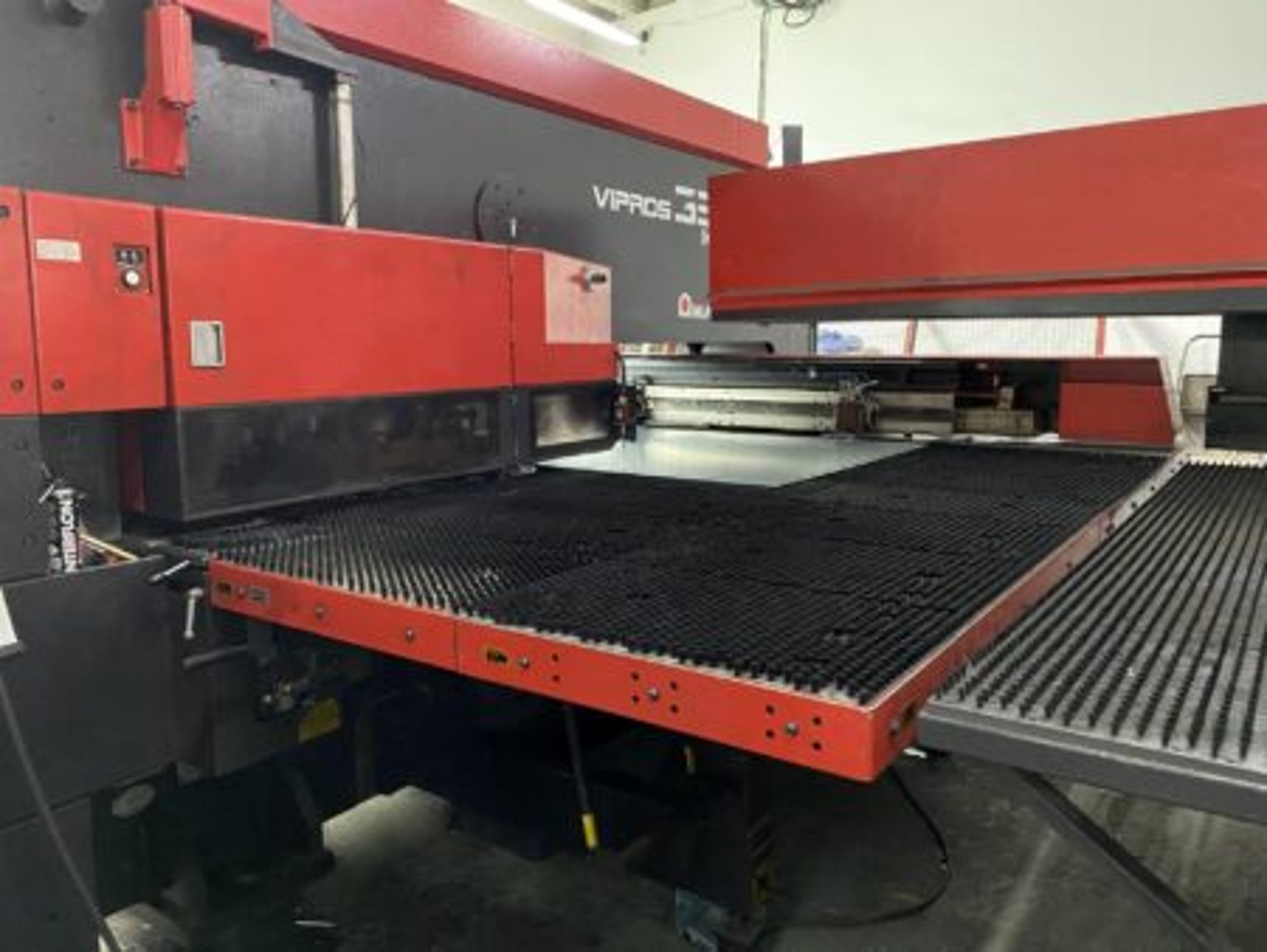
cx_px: 634
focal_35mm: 26
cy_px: 476
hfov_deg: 67.3
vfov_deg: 53.1
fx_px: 952
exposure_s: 1/35
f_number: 1.8
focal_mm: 4.25
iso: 640
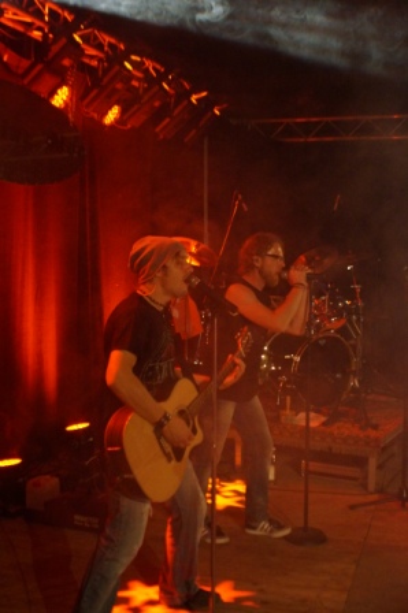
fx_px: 715
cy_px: 306
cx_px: 204
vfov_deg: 46.4
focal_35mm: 42
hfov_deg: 31.8
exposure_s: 1/50
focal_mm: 28
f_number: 3.5
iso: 3200
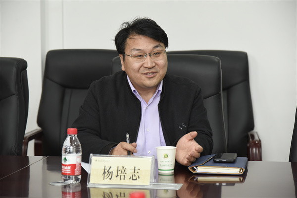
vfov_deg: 13.7
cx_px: 148
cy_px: 99
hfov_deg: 20.4
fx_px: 825
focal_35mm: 100
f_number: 5.6
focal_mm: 100
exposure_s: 1/125
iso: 1100
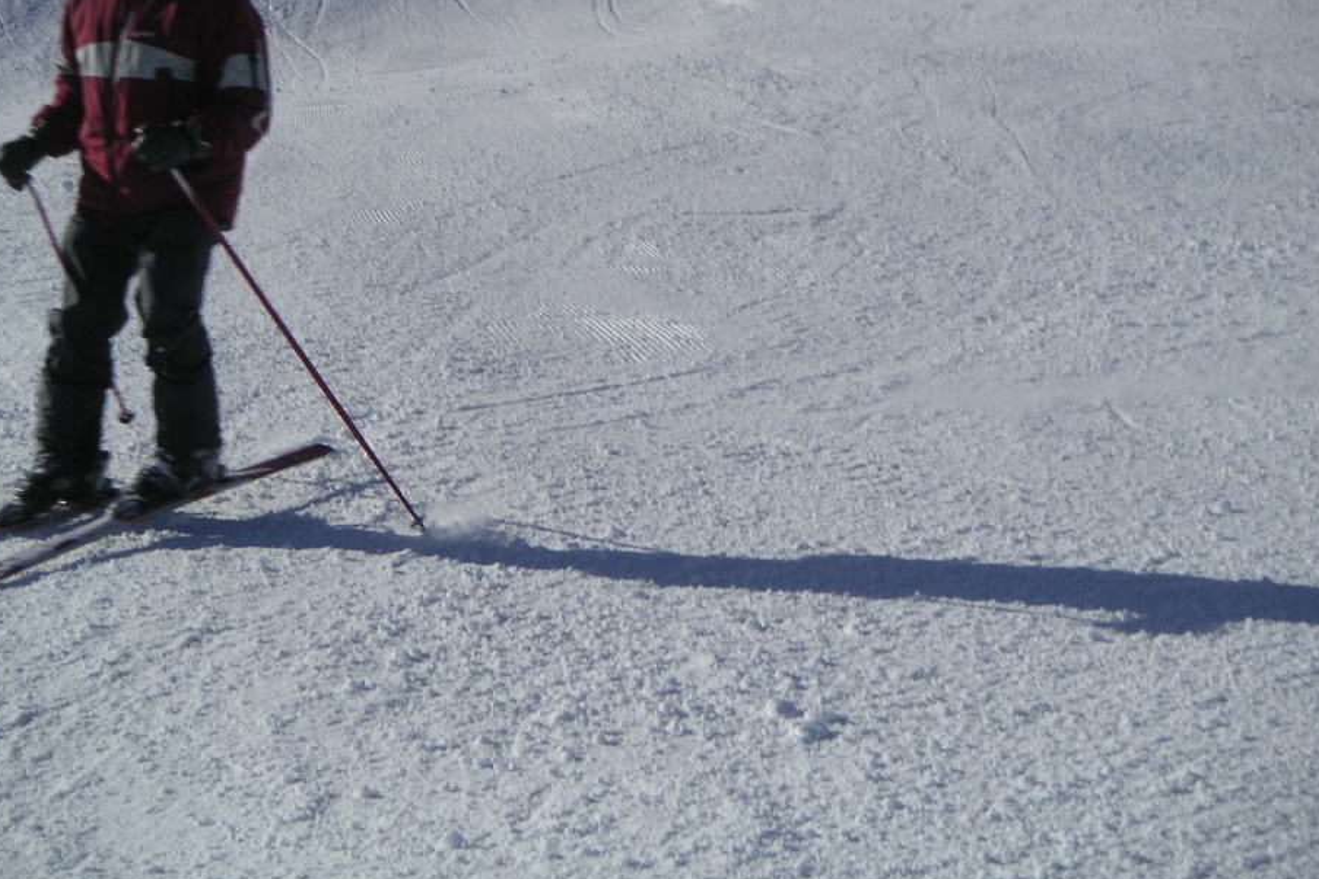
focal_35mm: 80
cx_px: 622
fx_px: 2931
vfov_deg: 17.1
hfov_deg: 25.4
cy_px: 376
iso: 50
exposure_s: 1/350
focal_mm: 10.7
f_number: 6.7
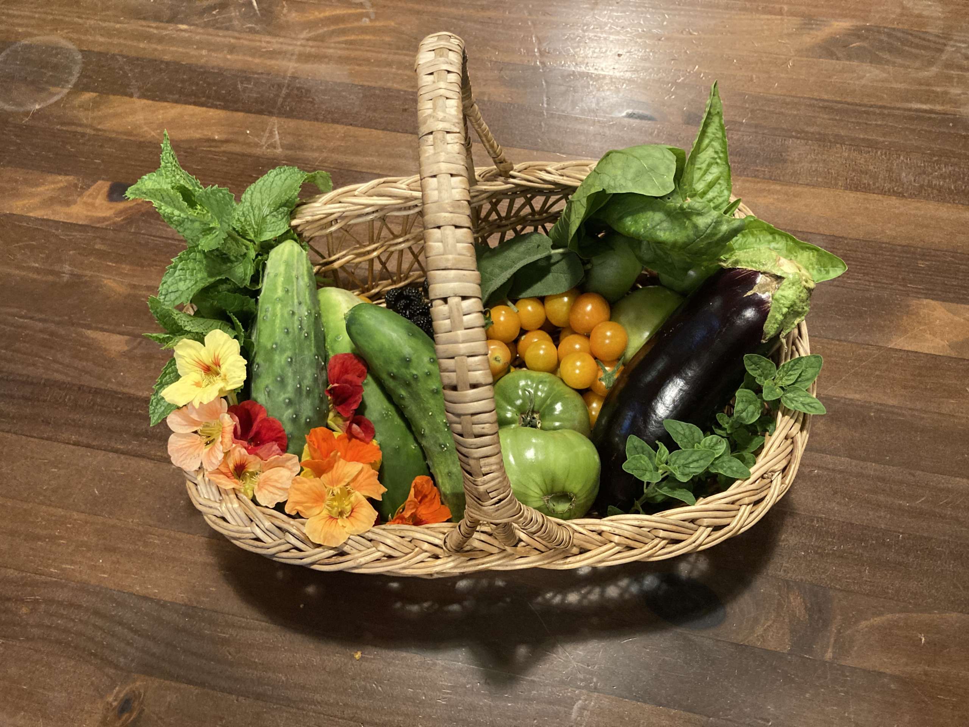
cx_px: 484
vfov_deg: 49.7
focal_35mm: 28
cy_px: 364
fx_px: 784
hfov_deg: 63.4
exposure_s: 1/30
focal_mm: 3.99
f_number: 1.8
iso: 320
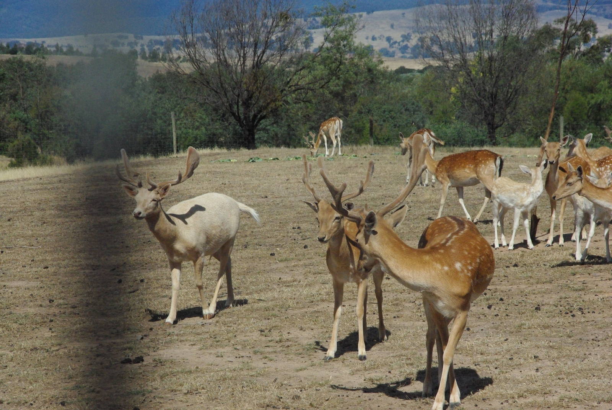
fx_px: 2366
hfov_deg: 14.7
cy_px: 205
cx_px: 306
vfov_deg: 9.9
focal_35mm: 139
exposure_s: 1/3000
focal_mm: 93
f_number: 13
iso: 1600
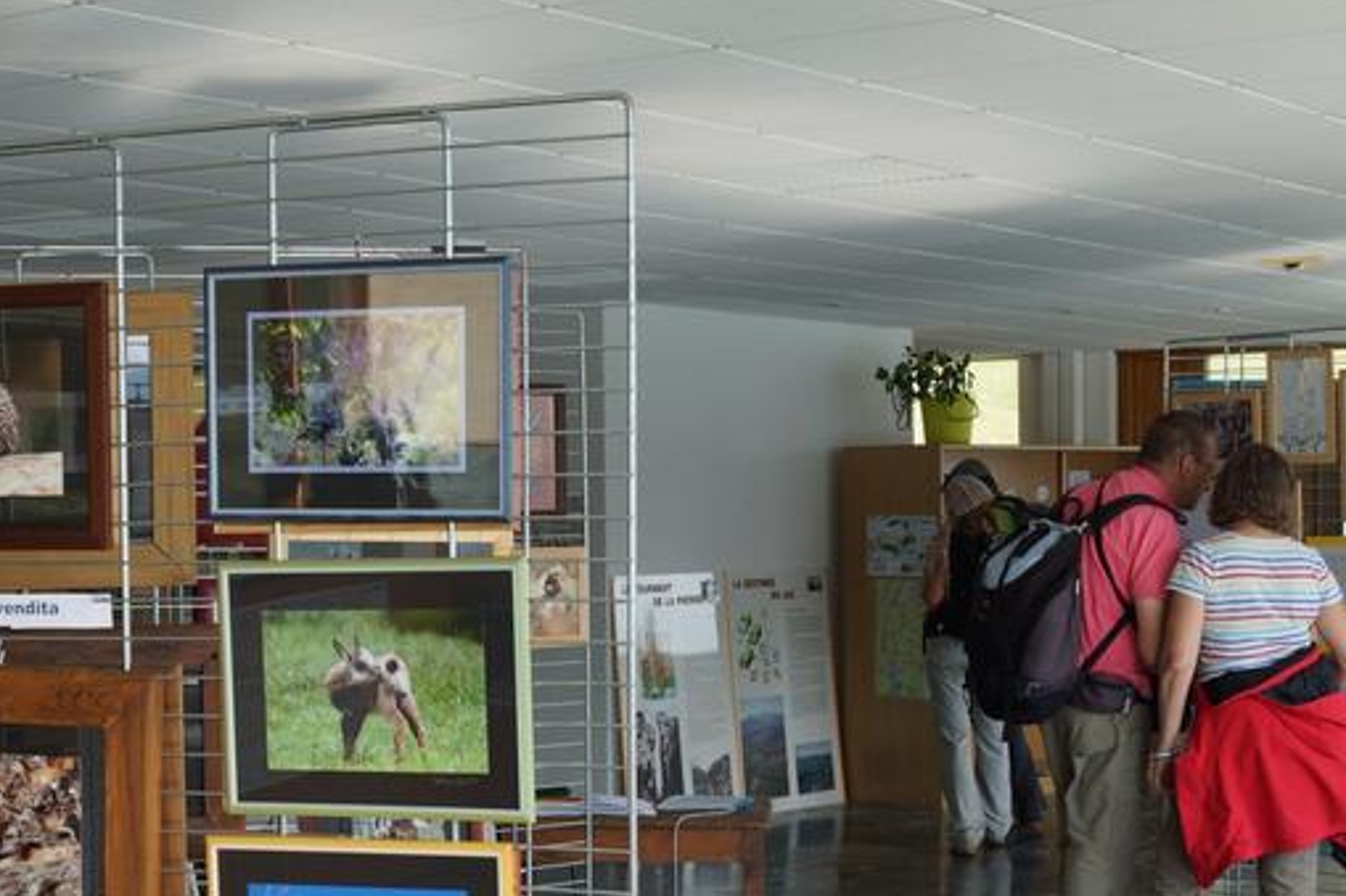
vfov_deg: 19.6
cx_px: 378
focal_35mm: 69
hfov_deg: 28.9
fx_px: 2579
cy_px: 653
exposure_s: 1/100
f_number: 5.6
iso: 100
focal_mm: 26
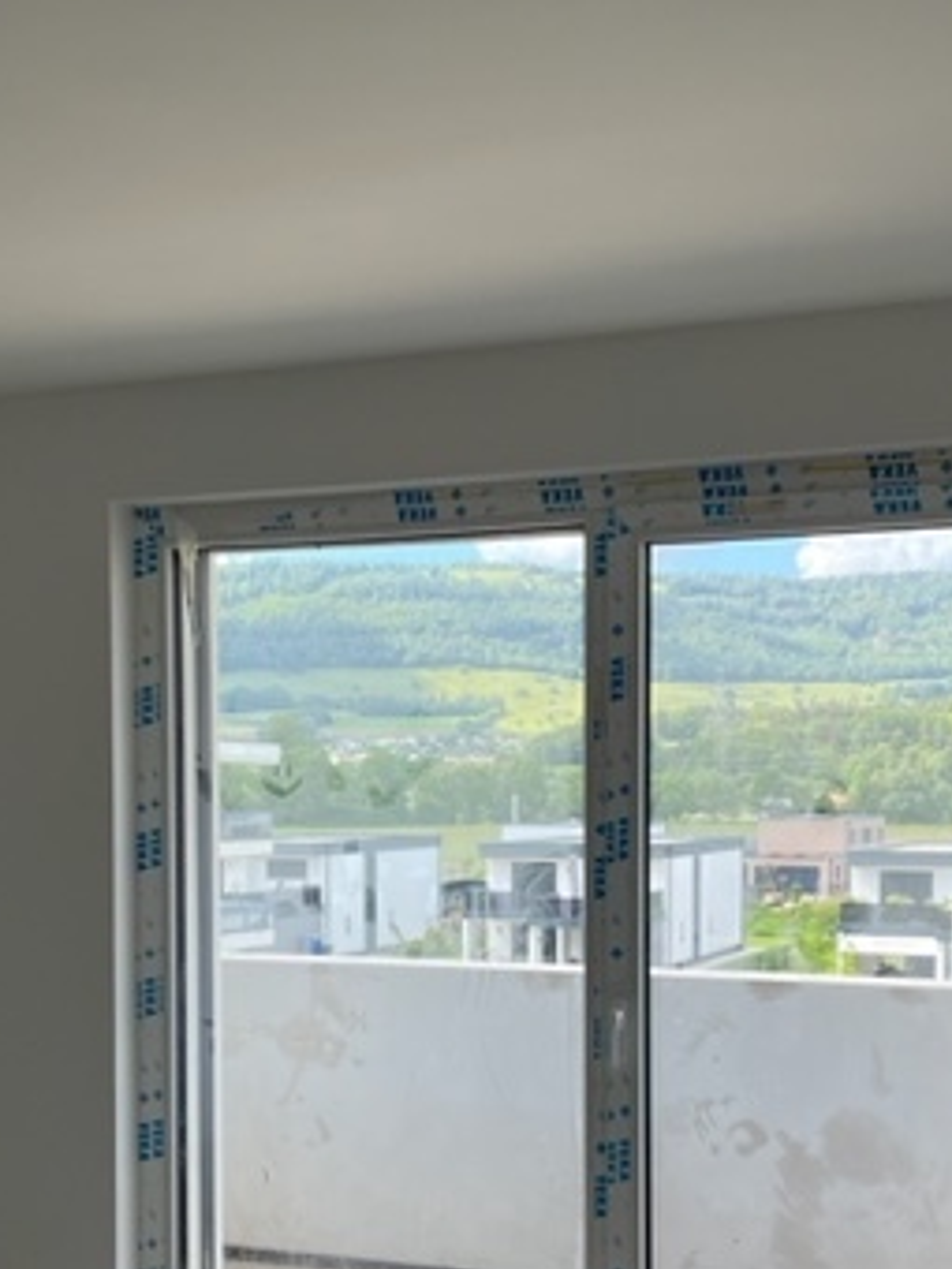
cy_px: 862
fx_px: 1797
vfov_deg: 38.4
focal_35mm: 49
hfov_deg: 29.7
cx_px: 455
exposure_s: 1/449
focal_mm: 5.1
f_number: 1.6
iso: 50
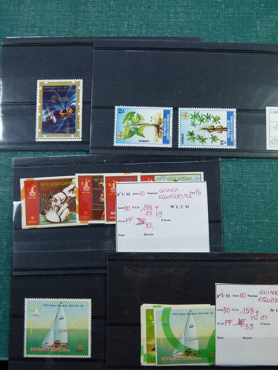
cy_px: 185
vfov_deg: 42.1
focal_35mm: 45
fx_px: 482
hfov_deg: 32.2
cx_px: 139
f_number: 3.2
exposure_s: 1/80
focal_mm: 8.1
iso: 100
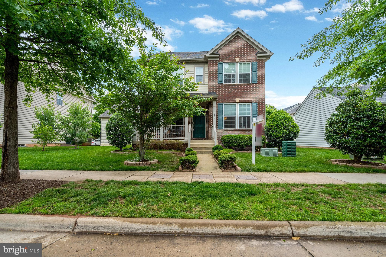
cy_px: 128
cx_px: 193
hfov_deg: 96.7
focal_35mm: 16
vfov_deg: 73.7
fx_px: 172
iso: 1250
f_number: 8
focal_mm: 16
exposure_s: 1/250
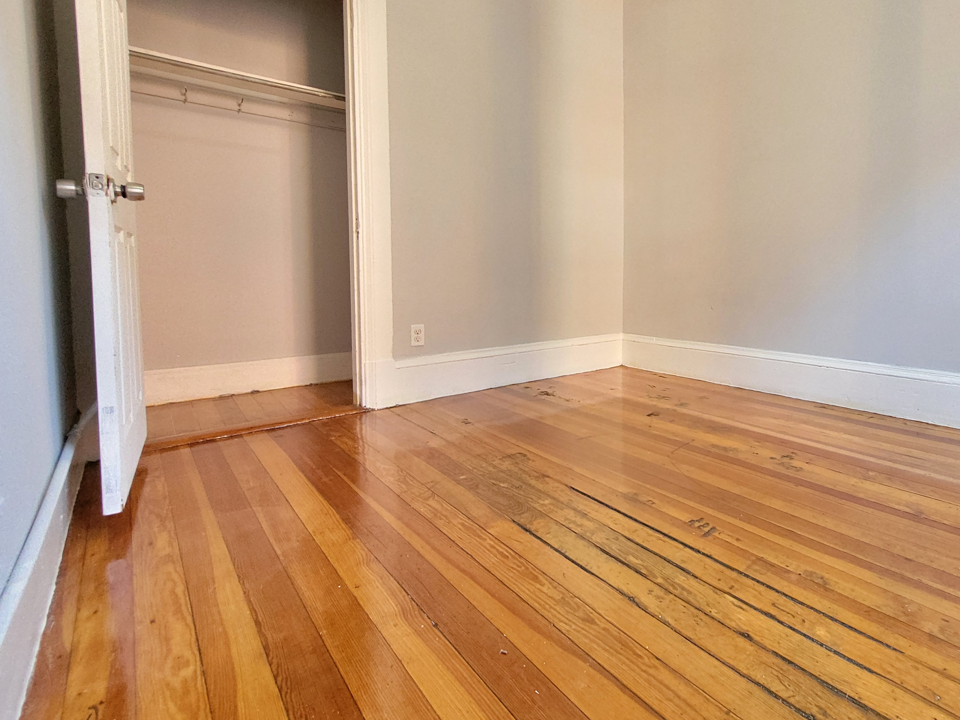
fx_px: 471
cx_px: 625
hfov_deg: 88.4
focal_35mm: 17
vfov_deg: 74.2
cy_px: 304
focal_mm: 1.74
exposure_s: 1/24
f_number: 2.2
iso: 640
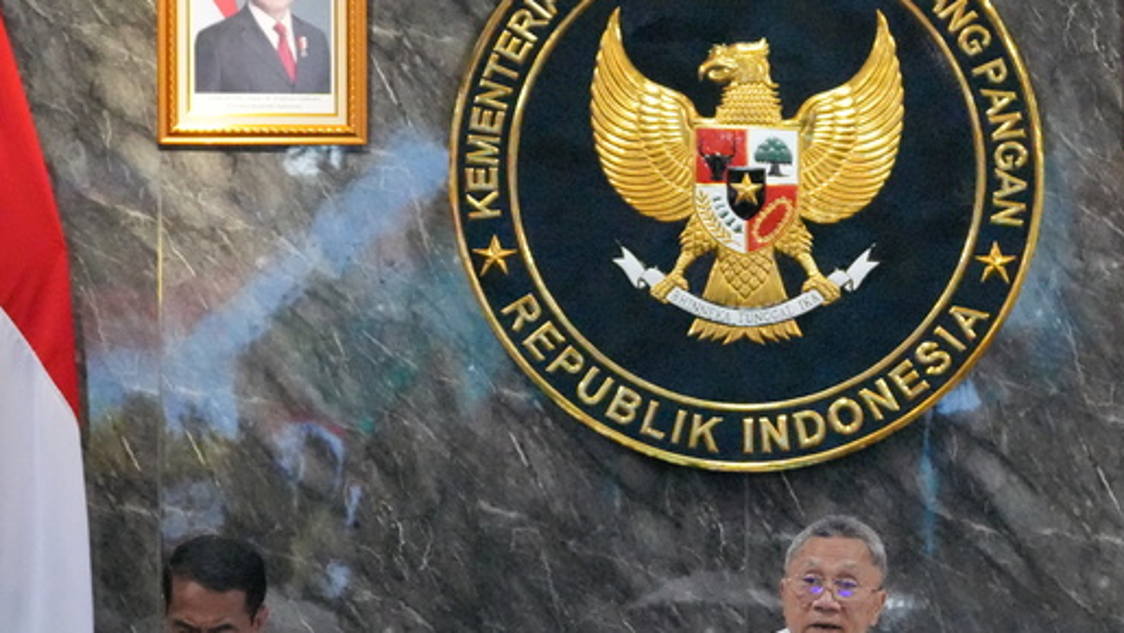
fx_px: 7274
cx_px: 768
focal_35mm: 244
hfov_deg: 8.8
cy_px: 494
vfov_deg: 5.0
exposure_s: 1/1250
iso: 12800
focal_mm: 100
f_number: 2.8
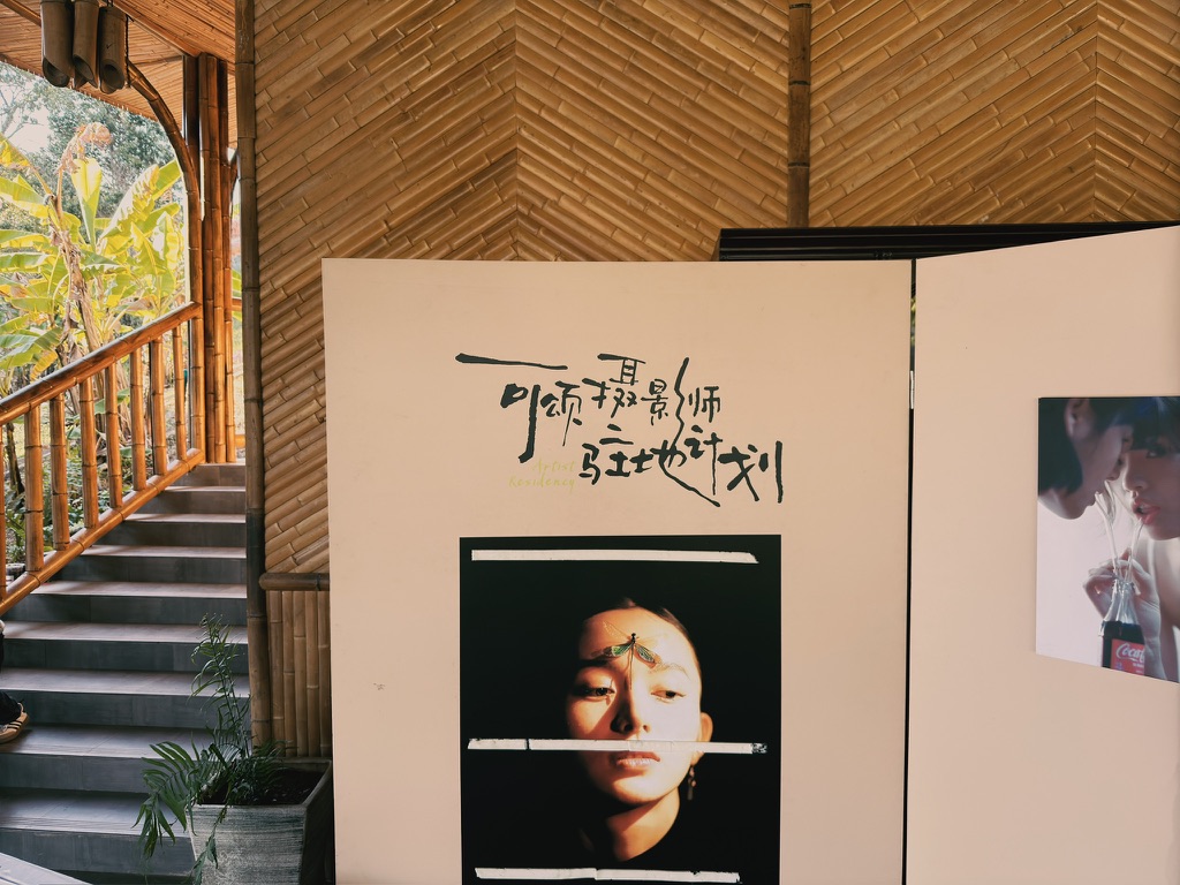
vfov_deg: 56.8
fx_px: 818
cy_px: 442
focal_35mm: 24
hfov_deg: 71.6
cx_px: 590
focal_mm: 6.76
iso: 100
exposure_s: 1/178
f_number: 1.78
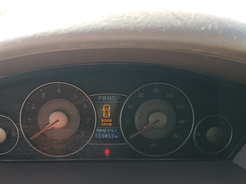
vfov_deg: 42.6
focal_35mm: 33
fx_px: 234
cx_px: 95
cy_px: 116
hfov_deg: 54.9
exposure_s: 1/120
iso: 63
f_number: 1.5
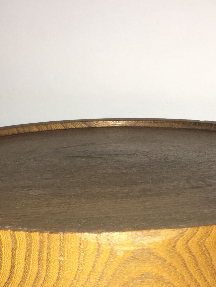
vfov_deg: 25.1
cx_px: 117
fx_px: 624
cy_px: 262
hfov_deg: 19.6
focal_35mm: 75
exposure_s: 1/25
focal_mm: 4.15
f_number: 2.2
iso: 40
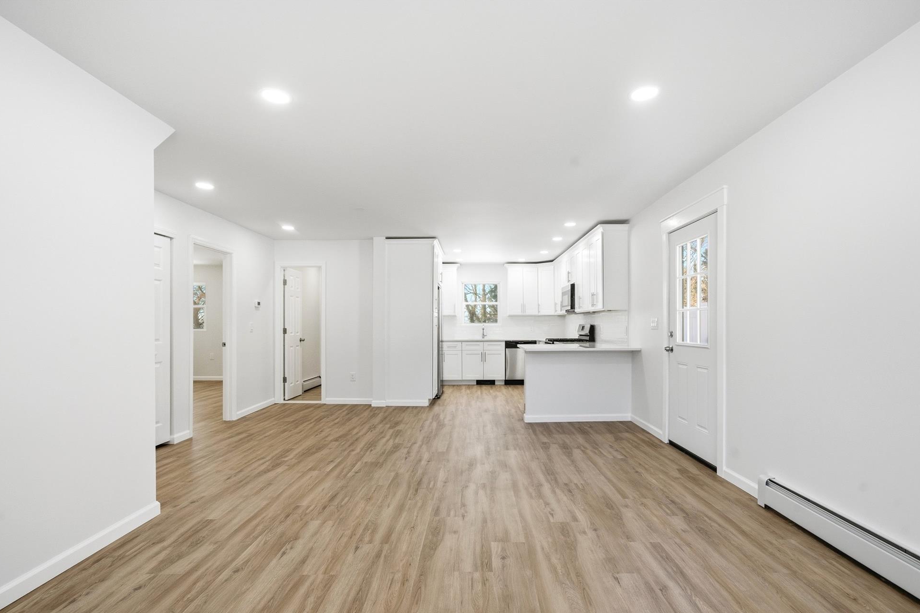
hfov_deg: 93.3
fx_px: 434
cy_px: 324
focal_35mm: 17
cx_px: 475
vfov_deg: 70.4
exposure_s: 1/1250
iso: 500
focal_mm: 16
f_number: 8
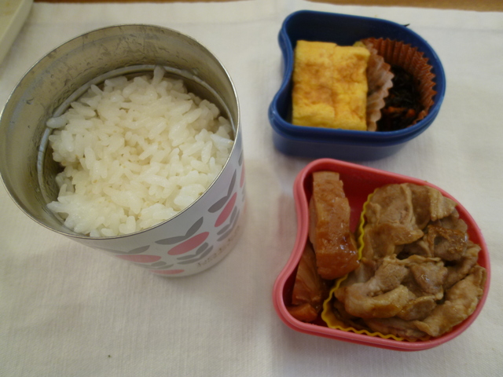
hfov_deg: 71.6
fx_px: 349
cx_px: 252
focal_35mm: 24
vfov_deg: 56.8
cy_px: 188
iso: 80
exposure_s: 1/80
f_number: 2.2
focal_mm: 4.3
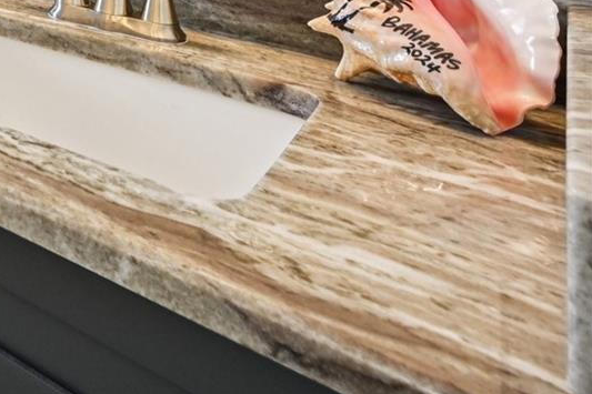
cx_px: -294
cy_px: -193
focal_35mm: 42
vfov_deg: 24.8
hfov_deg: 29.0
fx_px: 690
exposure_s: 1/100
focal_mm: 14
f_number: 8
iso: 400
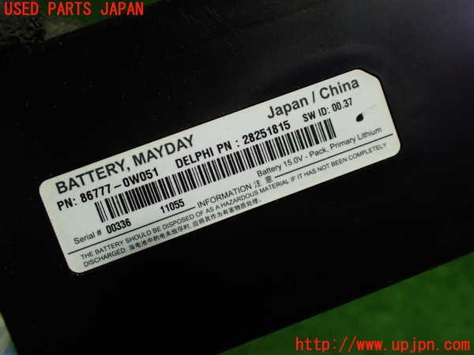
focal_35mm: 30
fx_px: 411
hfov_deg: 60.0
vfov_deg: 46.8
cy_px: 178
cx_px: 237
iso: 400
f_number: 2.3
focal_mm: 5.4
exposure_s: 1/125
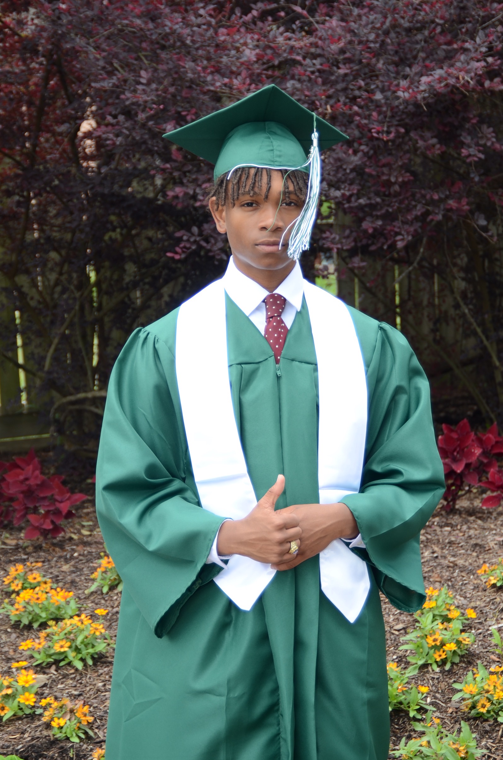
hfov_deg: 16.1
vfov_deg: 24.1
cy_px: 383
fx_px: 1779
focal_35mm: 85
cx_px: 252
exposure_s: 1/125
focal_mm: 55
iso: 100
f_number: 5
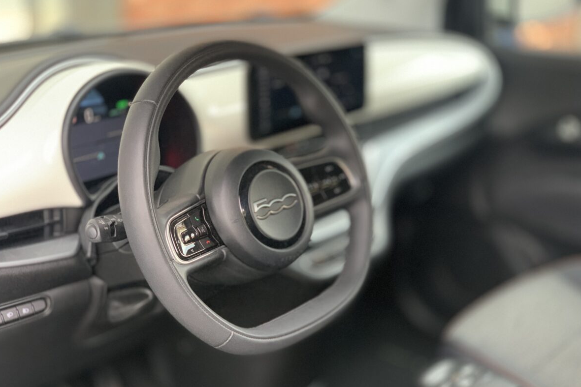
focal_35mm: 55
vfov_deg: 24.6
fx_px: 888
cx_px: 290
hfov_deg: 36.2
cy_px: 212
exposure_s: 1/60
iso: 250
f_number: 2.4
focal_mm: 6
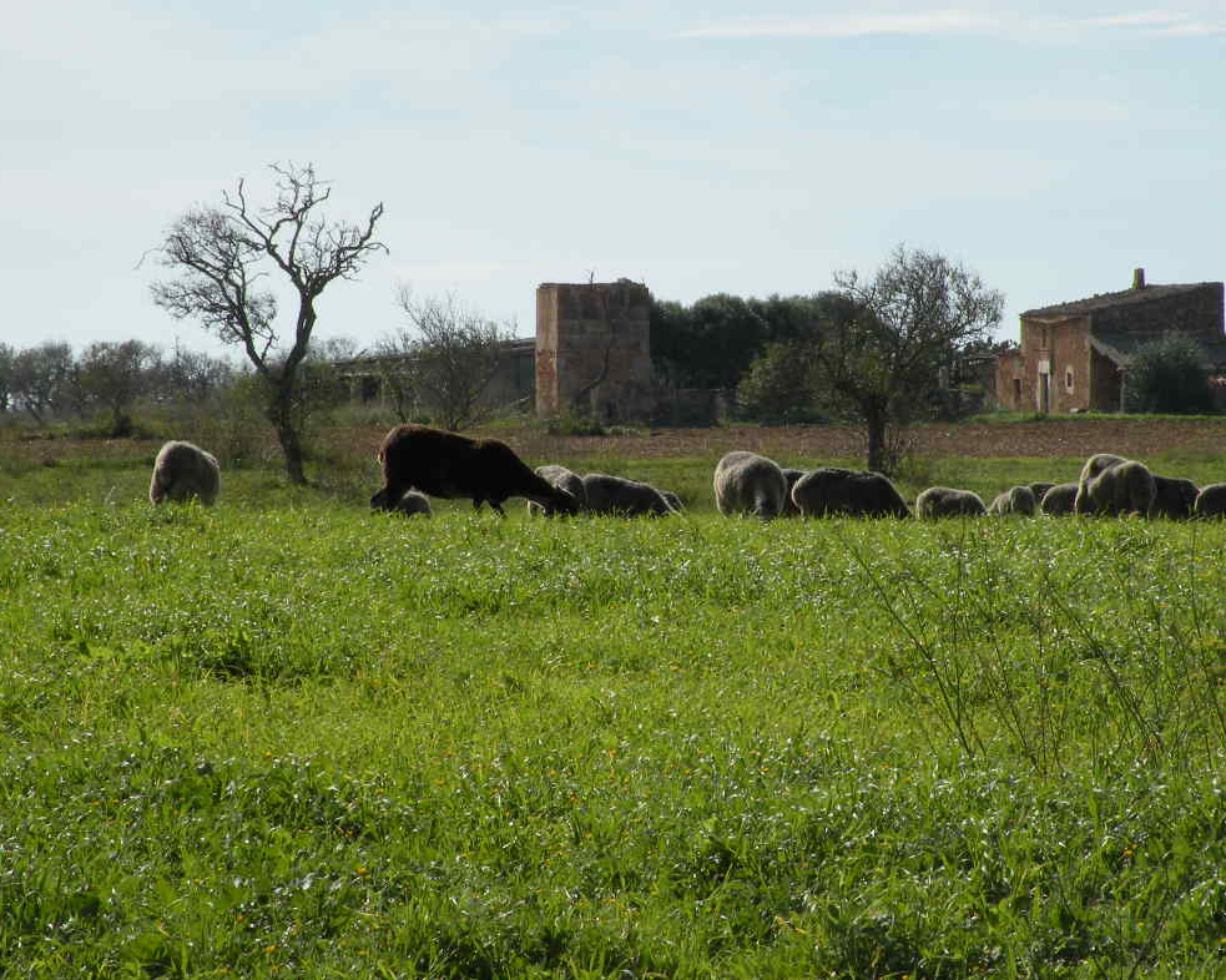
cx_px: 770
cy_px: 439
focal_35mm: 239
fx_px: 8670
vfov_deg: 6.5
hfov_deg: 8.1
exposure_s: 1/300
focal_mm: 33.3
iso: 64
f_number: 8
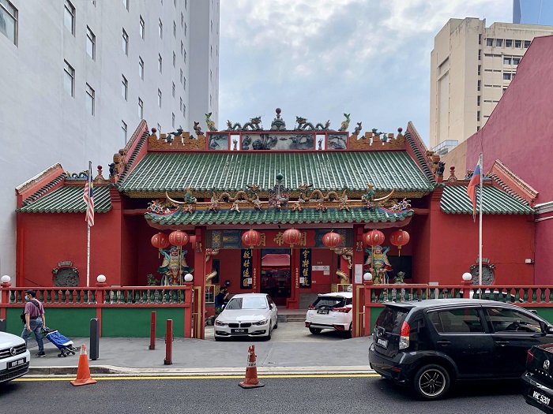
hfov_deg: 67.3
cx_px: 276
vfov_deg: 53.1
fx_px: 415
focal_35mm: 26
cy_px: 207
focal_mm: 4.25
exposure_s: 1/911
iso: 25
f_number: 1.8
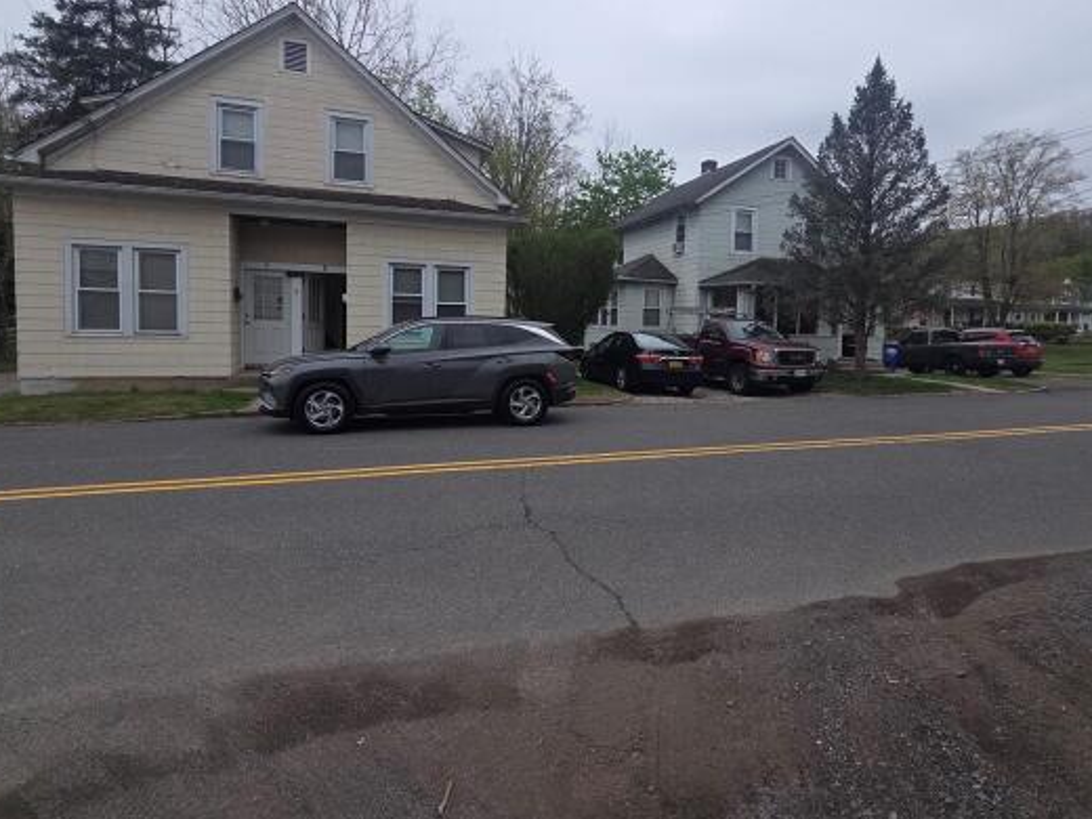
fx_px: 568
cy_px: 359
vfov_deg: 71.3
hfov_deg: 87.6
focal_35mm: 18
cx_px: 592
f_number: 2.2
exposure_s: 1/832
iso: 50
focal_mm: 2.2
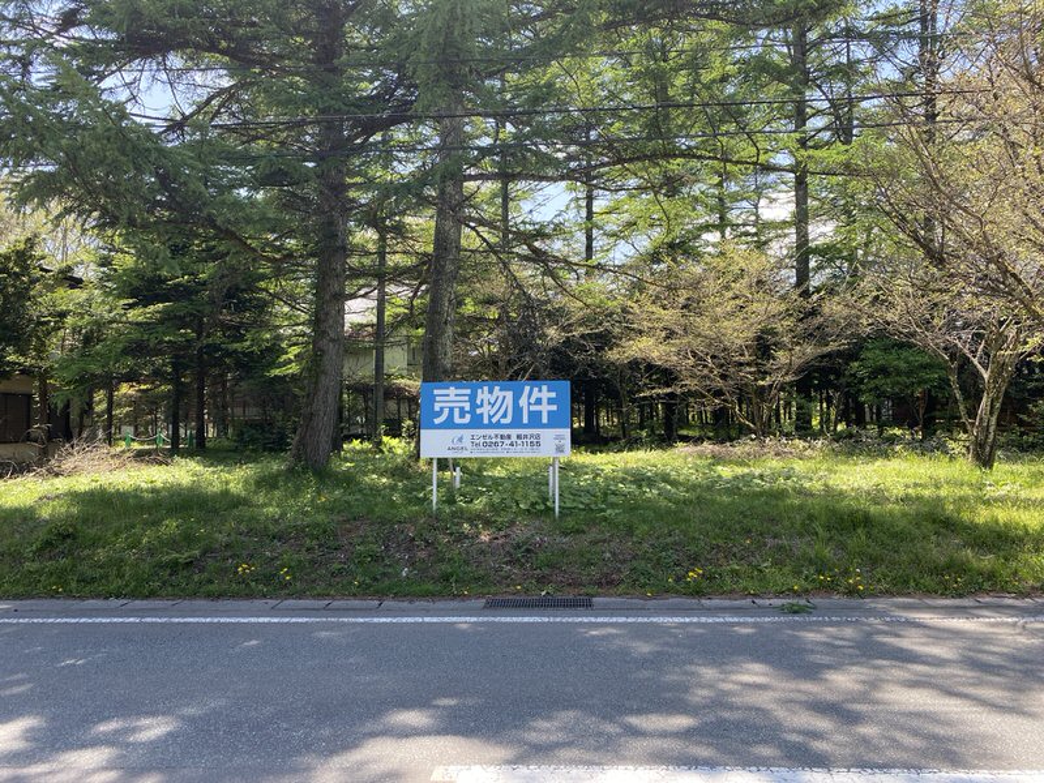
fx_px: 784
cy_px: 392
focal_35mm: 26
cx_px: 522
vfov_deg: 53.1
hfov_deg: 67.3
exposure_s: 1/437
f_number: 1.8
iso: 32
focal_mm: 4.25
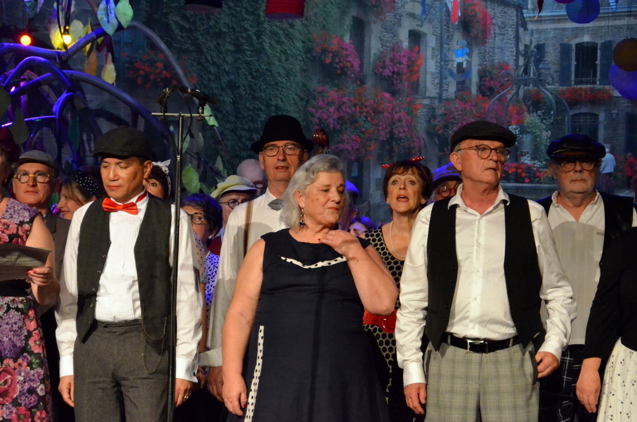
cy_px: 211
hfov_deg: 14.9
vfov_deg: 9.9
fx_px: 2437
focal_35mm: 138
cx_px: 318
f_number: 7.1
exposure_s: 1/100
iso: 6400
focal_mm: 92
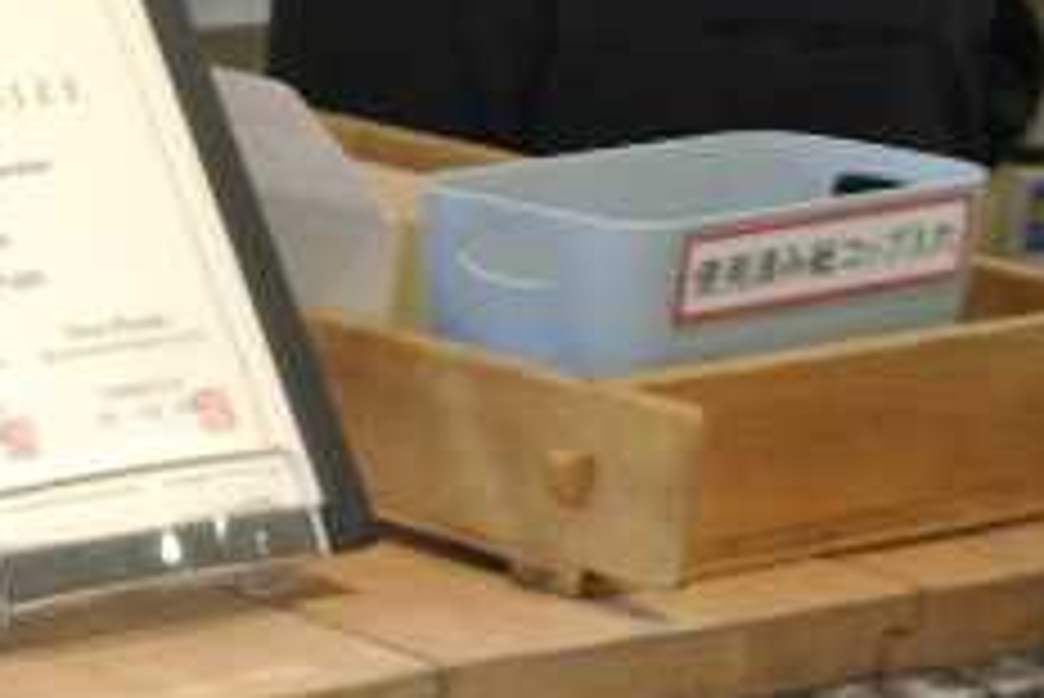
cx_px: -882
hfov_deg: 11.8
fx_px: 4614
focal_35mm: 159
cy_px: 624
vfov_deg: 8.6
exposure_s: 1/60
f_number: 4
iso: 400
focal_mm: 13.4
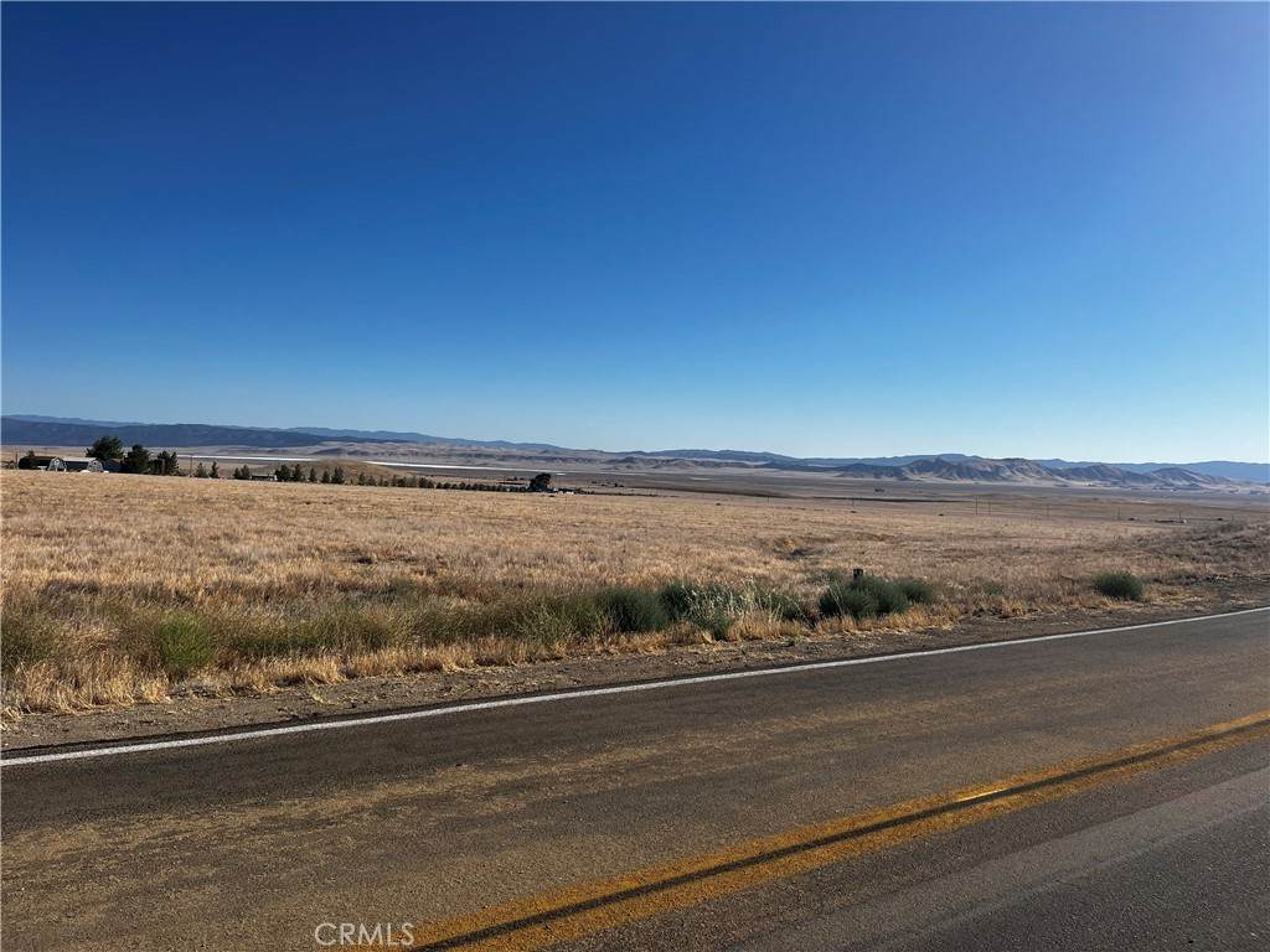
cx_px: 635
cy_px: 476
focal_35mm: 26
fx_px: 954
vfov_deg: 53.1
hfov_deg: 67.3
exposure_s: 1/6494
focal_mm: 5.1
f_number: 1.6
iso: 50
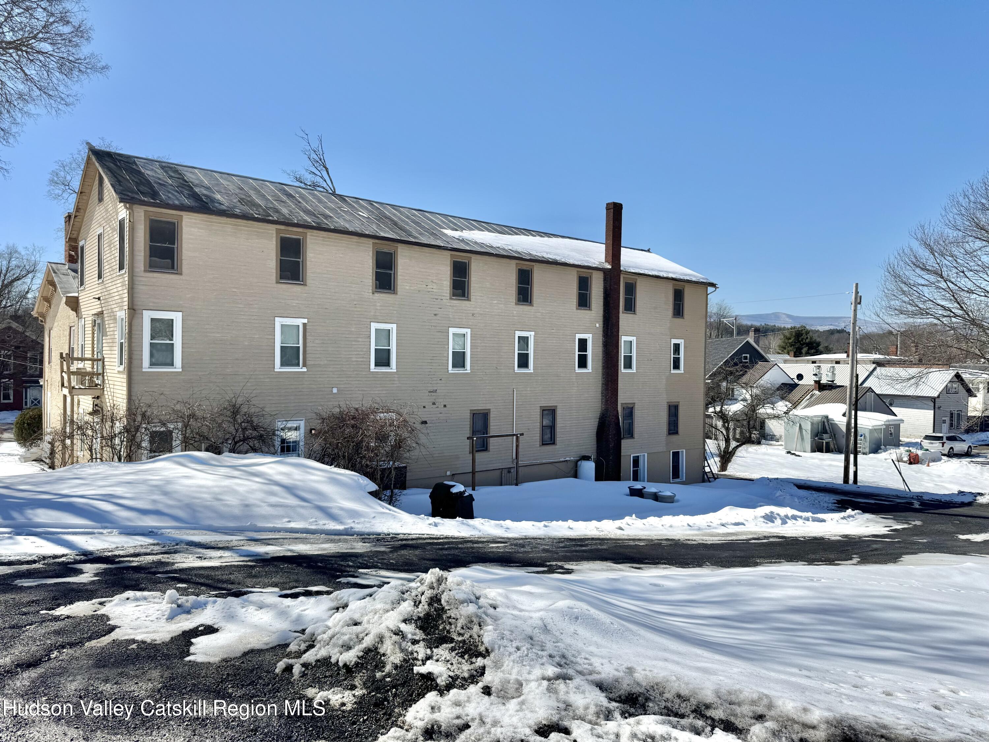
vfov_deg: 56.8
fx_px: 686
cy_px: 371
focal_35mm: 24
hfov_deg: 71.6
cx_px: 494
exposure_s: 1/9009
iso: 80
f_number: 1.78
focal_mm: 6.76
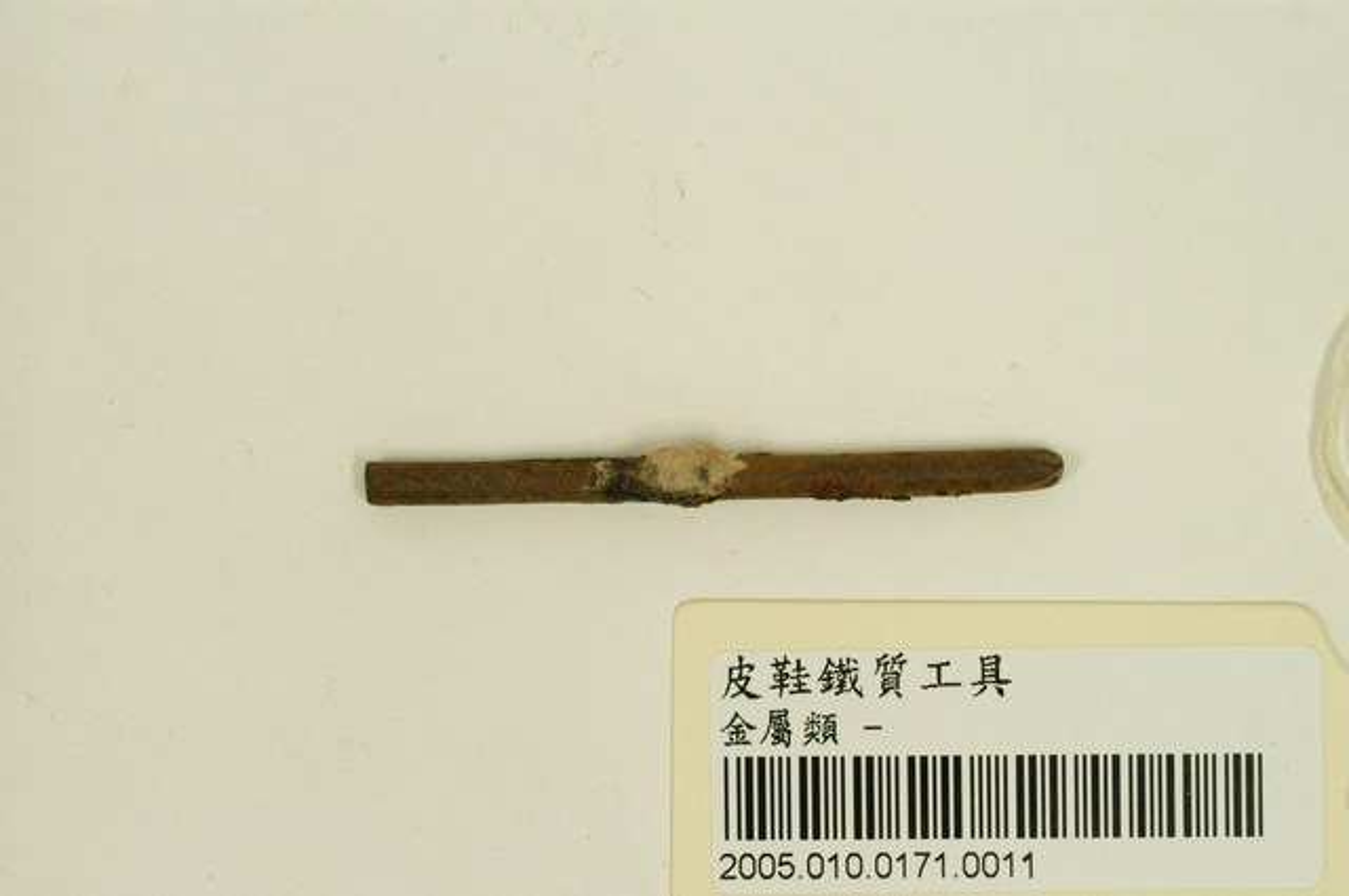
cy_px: 448
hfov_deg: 22.6
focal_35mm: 90
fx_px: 3368
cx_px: 674
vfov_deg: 15.1
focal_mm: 60
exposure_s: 1/25
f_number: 8
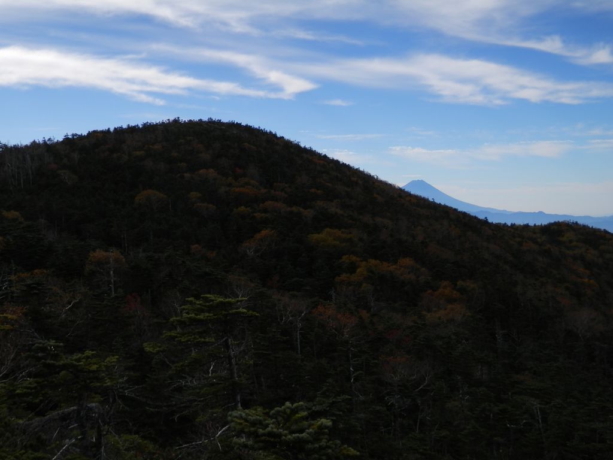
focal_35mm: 40
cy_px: 230
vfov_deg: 36.0
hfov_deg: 46.8
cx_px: 306
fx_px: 708
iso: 80
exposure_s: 1/160
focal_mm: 7.3
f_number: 10.4
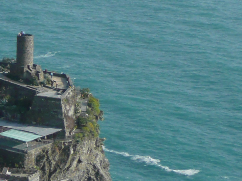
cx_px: -215
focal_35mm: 237
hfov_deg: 8.0
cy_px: 39
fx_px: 1657
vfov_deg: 6.3
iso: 100
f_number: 4.5
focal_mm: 10.2
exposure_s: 1/500
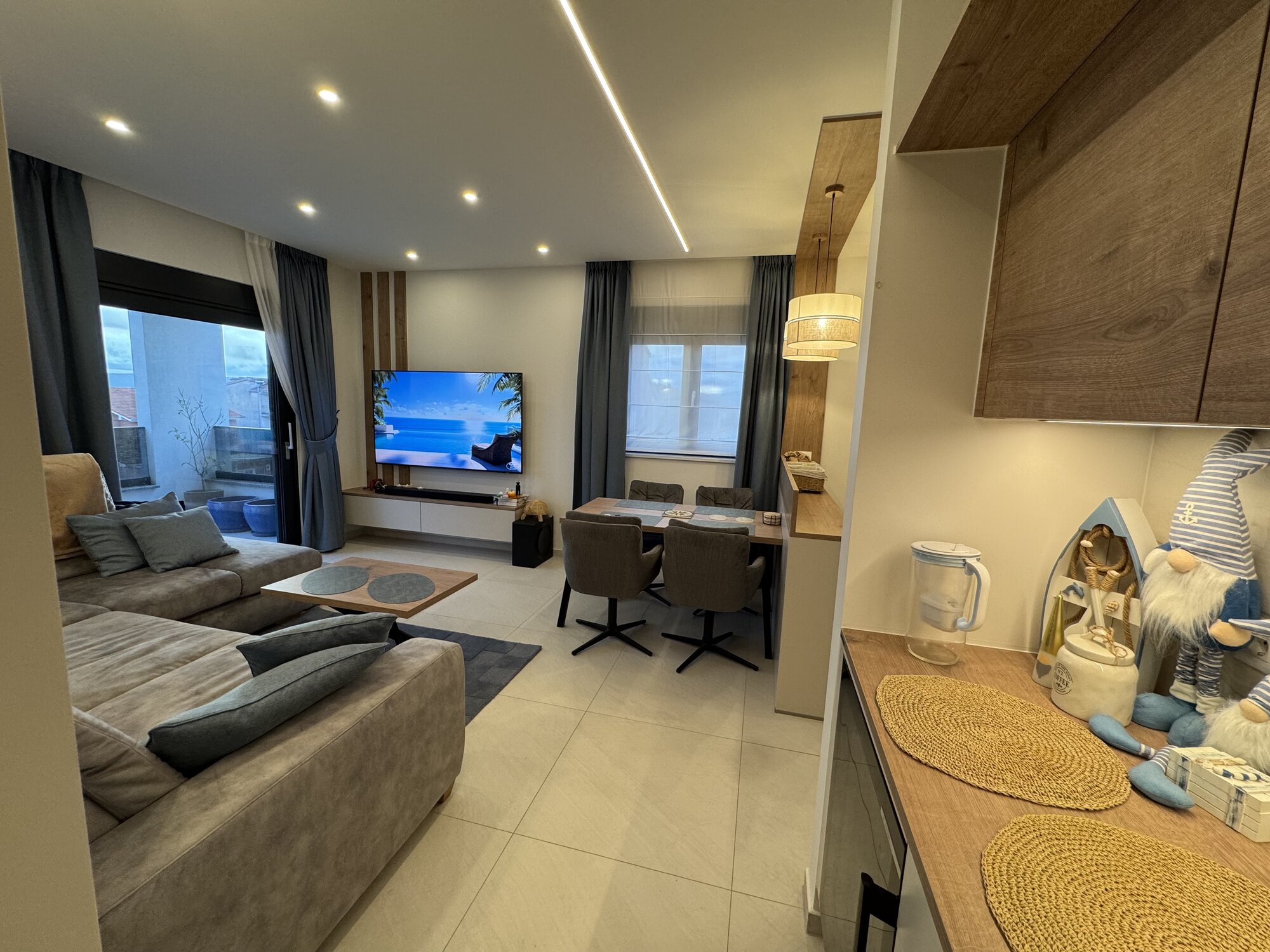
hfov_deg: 102.1
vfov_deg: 85.7
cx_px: 635
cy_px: 476
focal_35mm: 14
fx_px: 514
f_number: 2.2
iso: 160
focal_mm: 2.22
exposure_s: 1/100
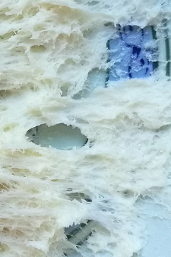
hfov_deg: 10.0
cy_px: 47
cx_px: -67
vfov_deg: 15.3
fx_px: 949
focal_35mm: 133
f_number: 2
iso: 100
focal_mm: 4.04
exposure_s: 1/40
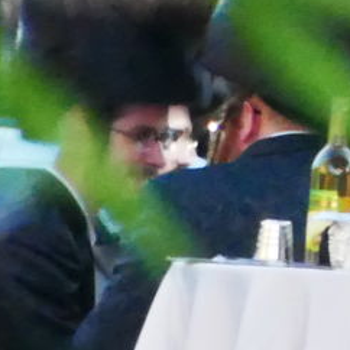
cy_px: -50
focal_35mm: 1962
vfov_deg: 0.9
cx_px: 905
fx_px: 22444
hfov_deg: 0.9
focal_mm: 91
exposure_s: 1/8
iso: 2000
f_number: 7.1
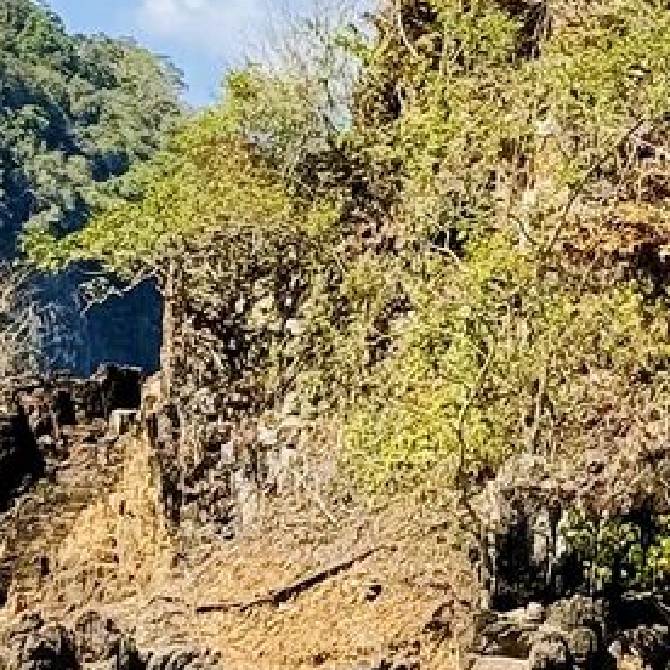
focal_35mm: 246
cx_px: 1393
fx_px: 5387
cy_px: 104
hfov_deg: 6.9
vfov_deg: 7.1
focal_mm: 6.76
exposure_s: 1/2179
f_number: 1.78
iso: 64
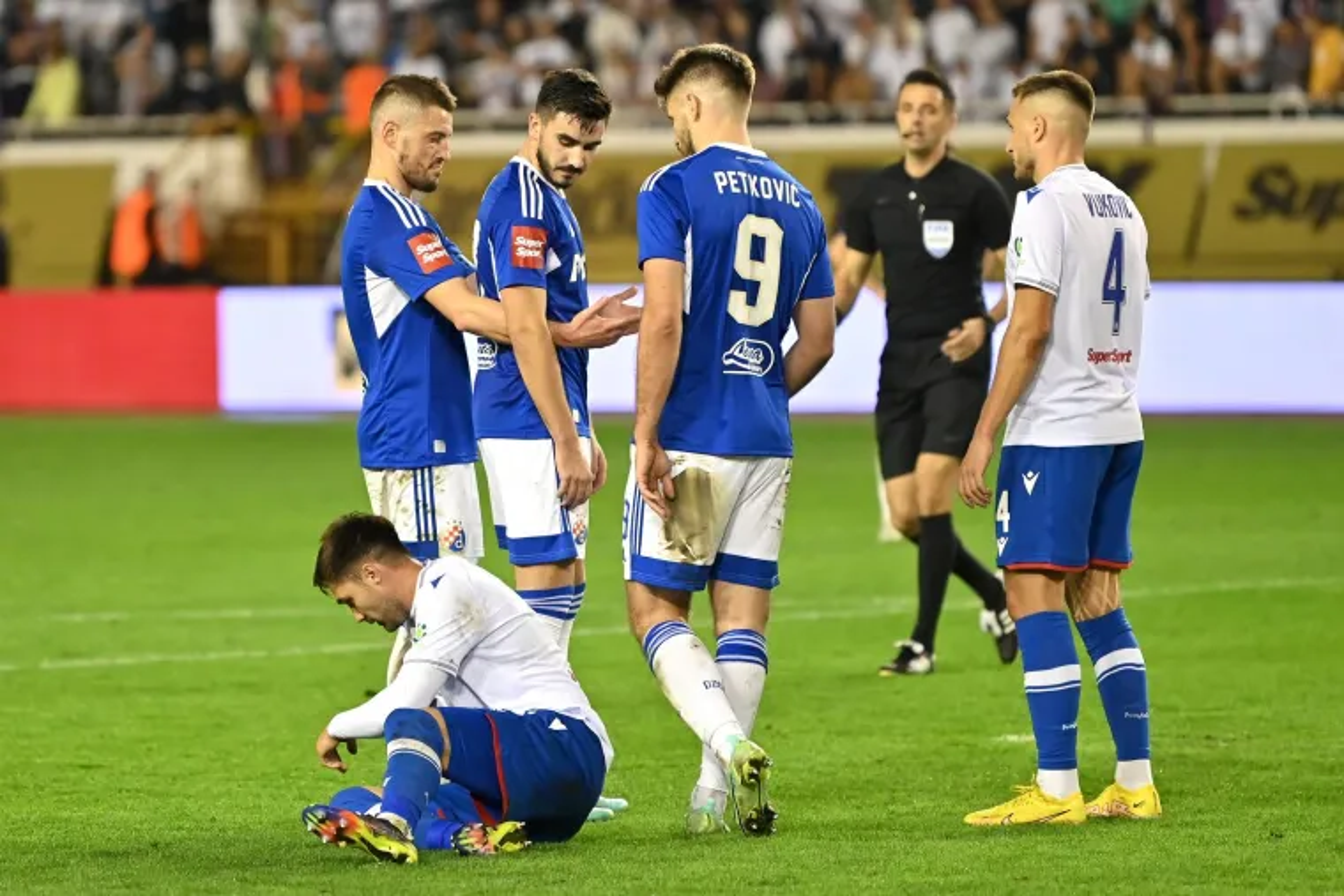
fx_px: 7468
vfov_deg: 6.9
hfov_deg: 10.3
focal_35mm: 200
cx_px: 672
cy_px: 448
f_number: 2.8
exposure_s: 1/1600
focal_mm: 200
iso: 3200
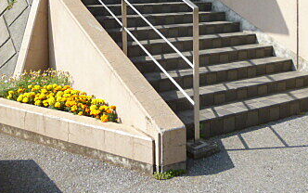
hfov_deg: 41.0
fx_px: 412
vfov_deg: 25.0
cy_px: -3
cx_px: 138
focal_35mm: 49
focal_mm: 4.3
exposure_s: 1/800
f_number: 2.5
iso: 100
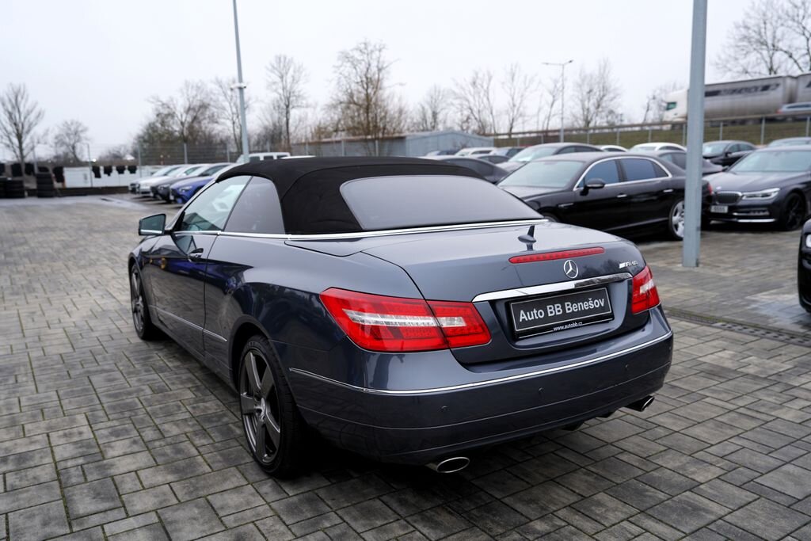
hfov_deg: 63.7
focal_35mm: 29
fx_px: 653
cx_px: 406
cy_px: 270
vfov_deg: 45.0
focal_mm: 29
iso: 100
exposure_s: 1/60
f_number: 4
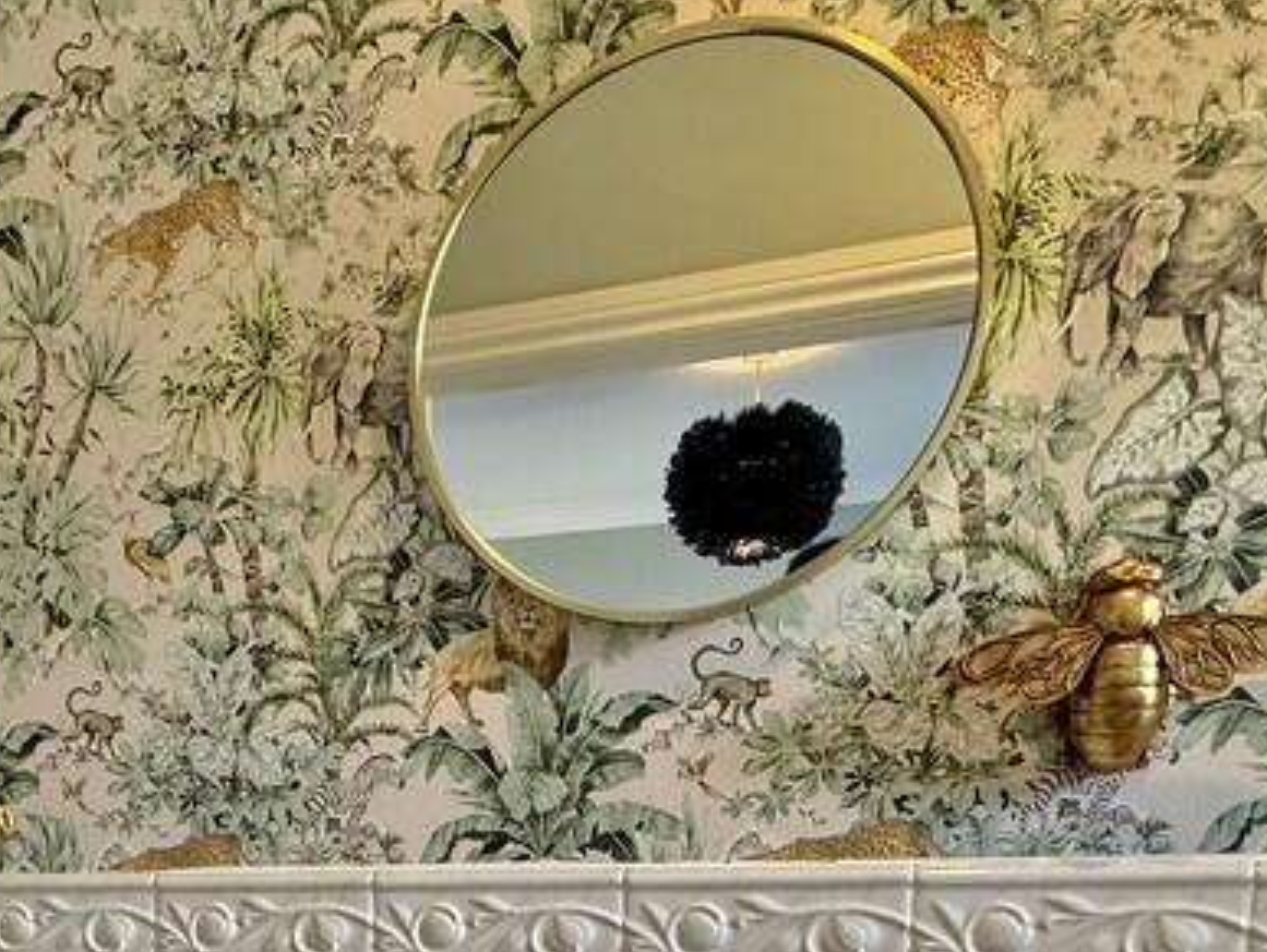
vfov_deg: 33.1
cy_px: 1083
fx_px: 1356
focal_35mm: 37
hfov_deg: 46.8
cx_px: 213
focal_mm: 2.22
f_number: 2.2
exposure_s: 1/50
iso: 250
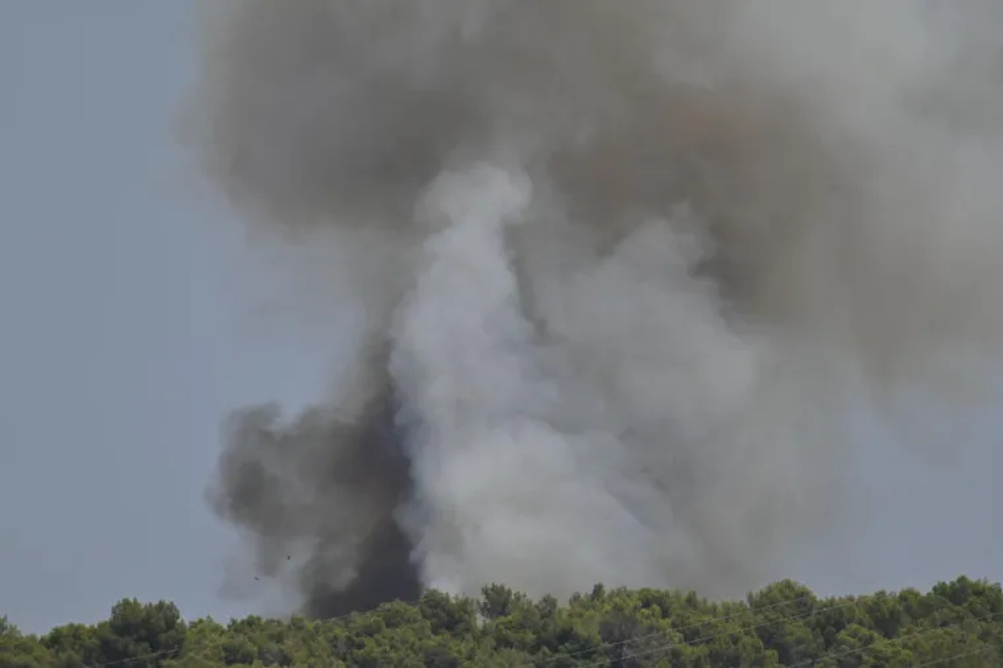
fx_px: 16709
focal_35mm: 600
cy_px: 334
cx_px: 502
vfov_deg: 2.3
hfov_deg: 3.4
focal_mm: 600
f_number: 8
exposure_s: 1/320
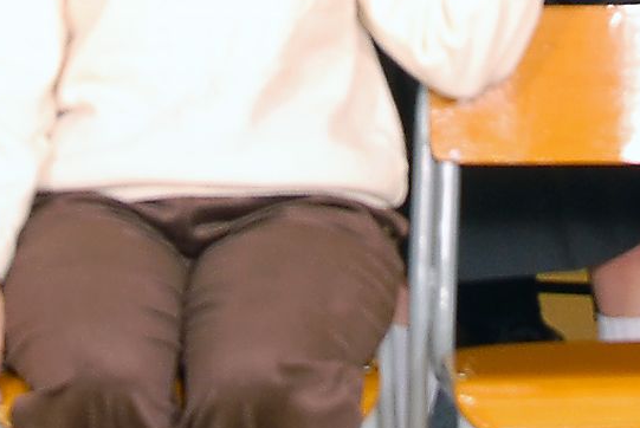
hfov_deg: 6.6
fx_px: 5545
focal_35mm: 312
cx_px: 328
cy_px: -416
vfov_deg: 4.4
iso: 100
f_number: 7.1
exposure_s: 1/13
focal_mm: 29
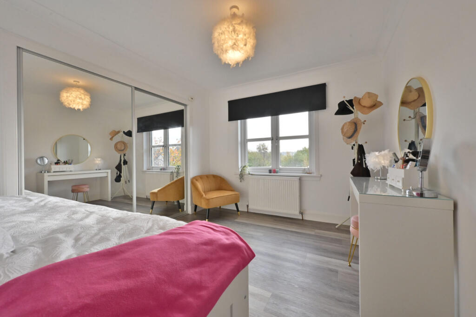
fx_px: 185
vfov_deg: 81.1
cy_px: 158
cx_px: 238
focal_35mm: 14
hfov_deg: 104.3
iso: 2500
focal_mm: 14
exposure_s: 1/200
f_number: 13
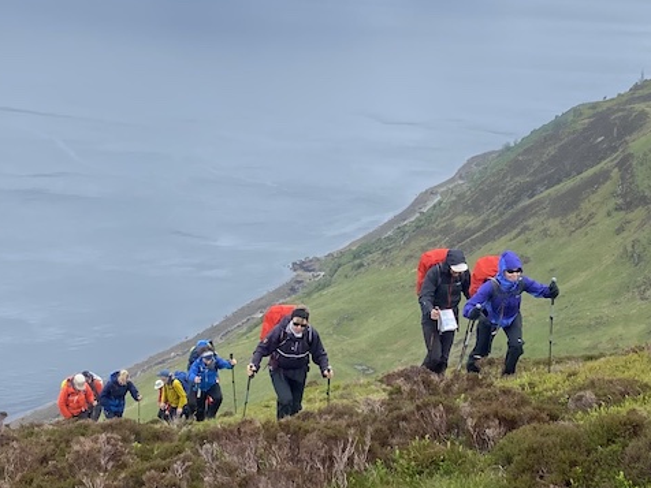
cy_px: 218
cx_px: 472
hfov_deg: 44.5
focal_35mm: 41
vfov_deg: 35.1
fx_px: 771
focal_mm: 4.25
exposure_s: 1/1330
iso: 32
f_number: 1.8
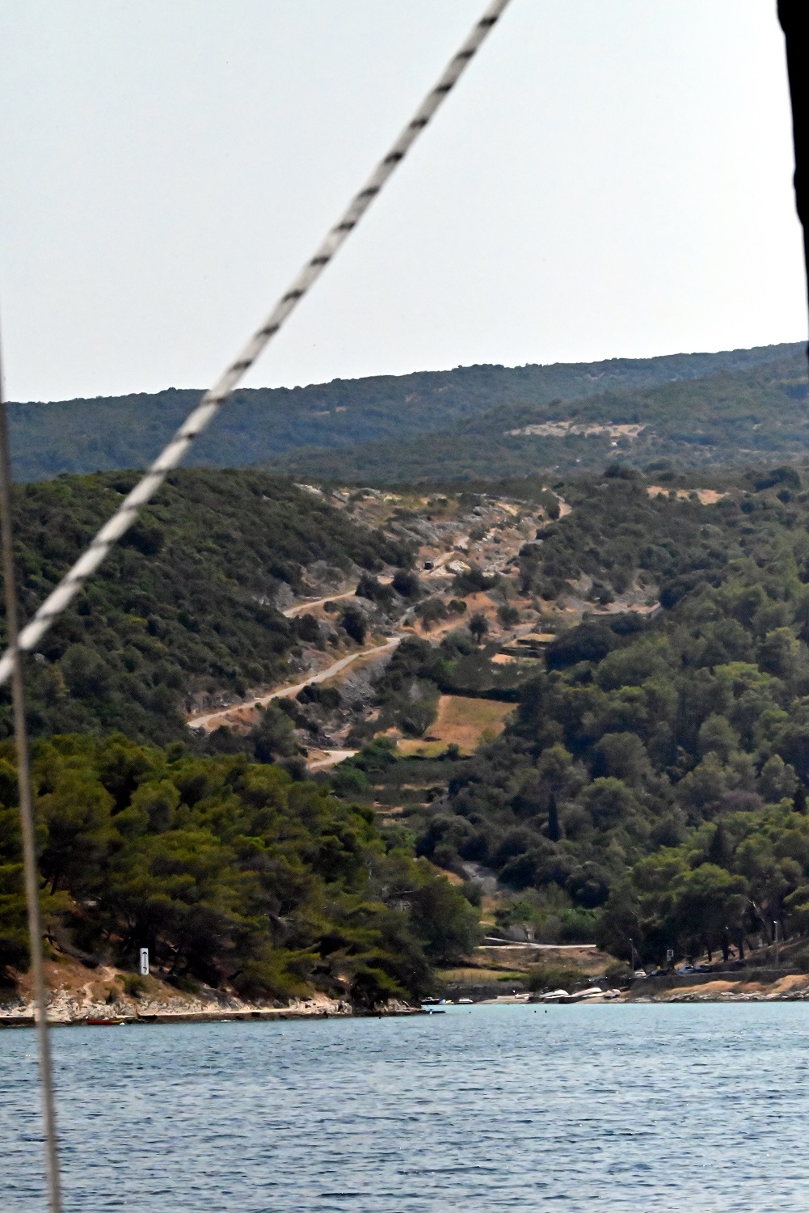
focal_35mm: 220
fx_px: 7410
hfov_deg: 6.2
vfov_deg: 9.4
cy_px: 606
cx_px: 404
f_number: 29
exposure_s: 1/8000
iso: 20000
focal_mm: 220
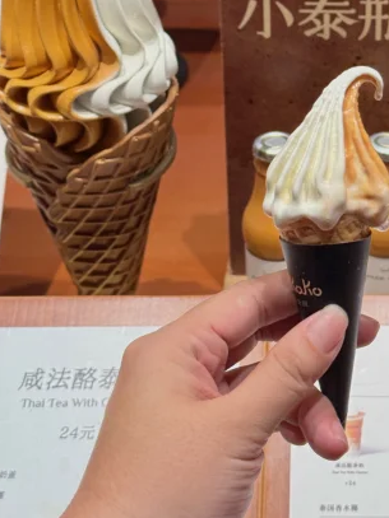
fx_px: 1274
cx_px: 341
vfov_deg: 22.7
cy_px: 112
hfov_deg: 17.1
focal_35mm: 85
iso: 100
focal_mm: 6.76
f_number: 1.78
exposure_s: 1/361
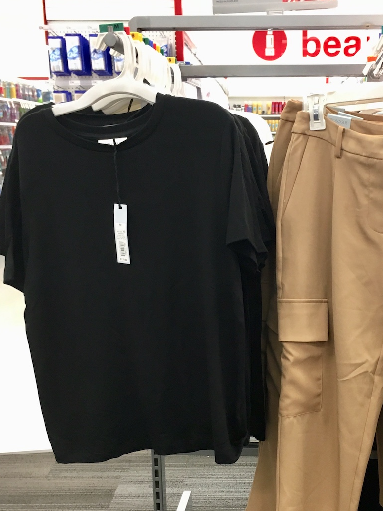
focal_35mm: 45
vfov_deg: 41.7
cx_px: 274
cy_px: 325
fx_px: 664
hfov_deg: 31.7
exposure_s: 1/30
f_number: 2.2
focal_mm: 4.15
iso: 100
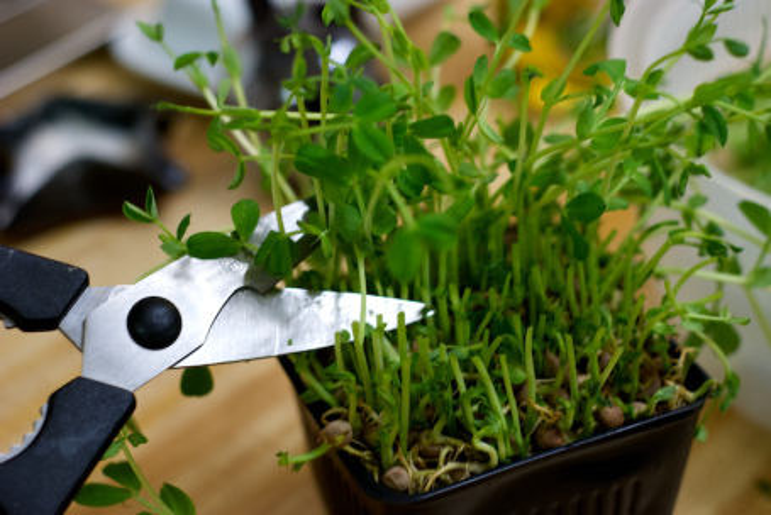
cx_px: 386
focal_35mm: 75
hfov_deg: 27.0
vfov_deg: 18.2
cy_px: 258
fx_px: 1607
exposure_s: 1/8
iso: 400
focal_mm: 50
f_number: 2.8
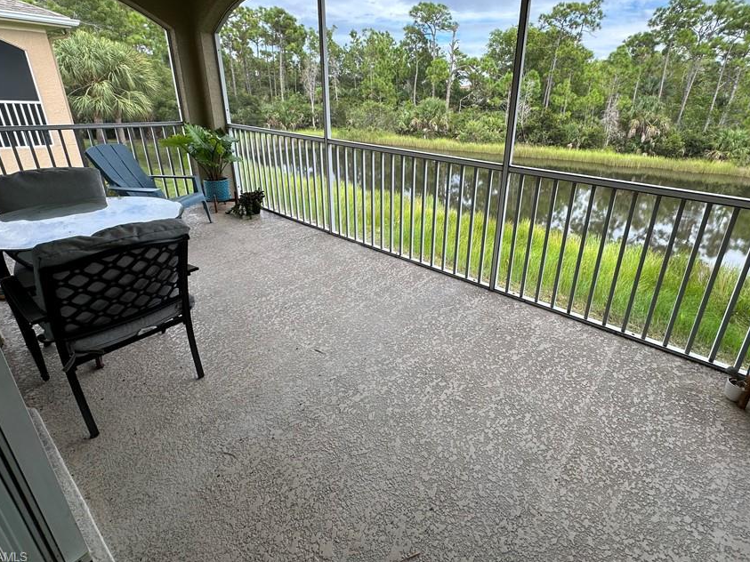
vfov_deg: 73.9
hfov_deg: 90.7
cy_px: 224
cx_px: 417
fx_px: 368
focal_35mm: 17
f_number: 2.2
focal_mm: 2.22
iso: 40
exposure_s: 1/292
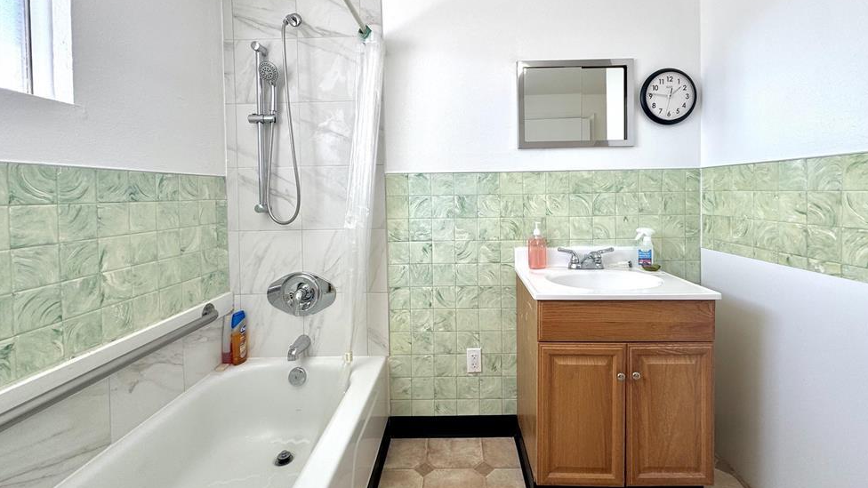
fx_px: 368
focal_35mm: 16
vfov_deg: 66.6
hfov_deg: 99.3
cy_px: 201
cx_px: 452
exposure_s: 1/99
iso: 40
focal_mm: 2.22
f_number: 2.2
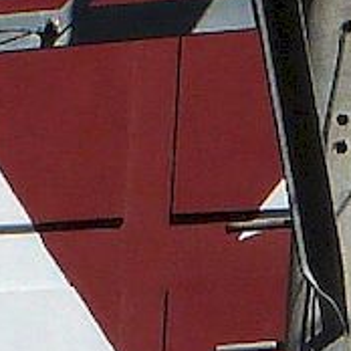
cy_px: 560
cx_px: 454
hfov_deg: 1.9
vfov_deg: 1.9
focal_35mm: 930
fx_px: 10669
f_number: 8
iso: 500
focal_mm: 29
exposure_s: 1/2000
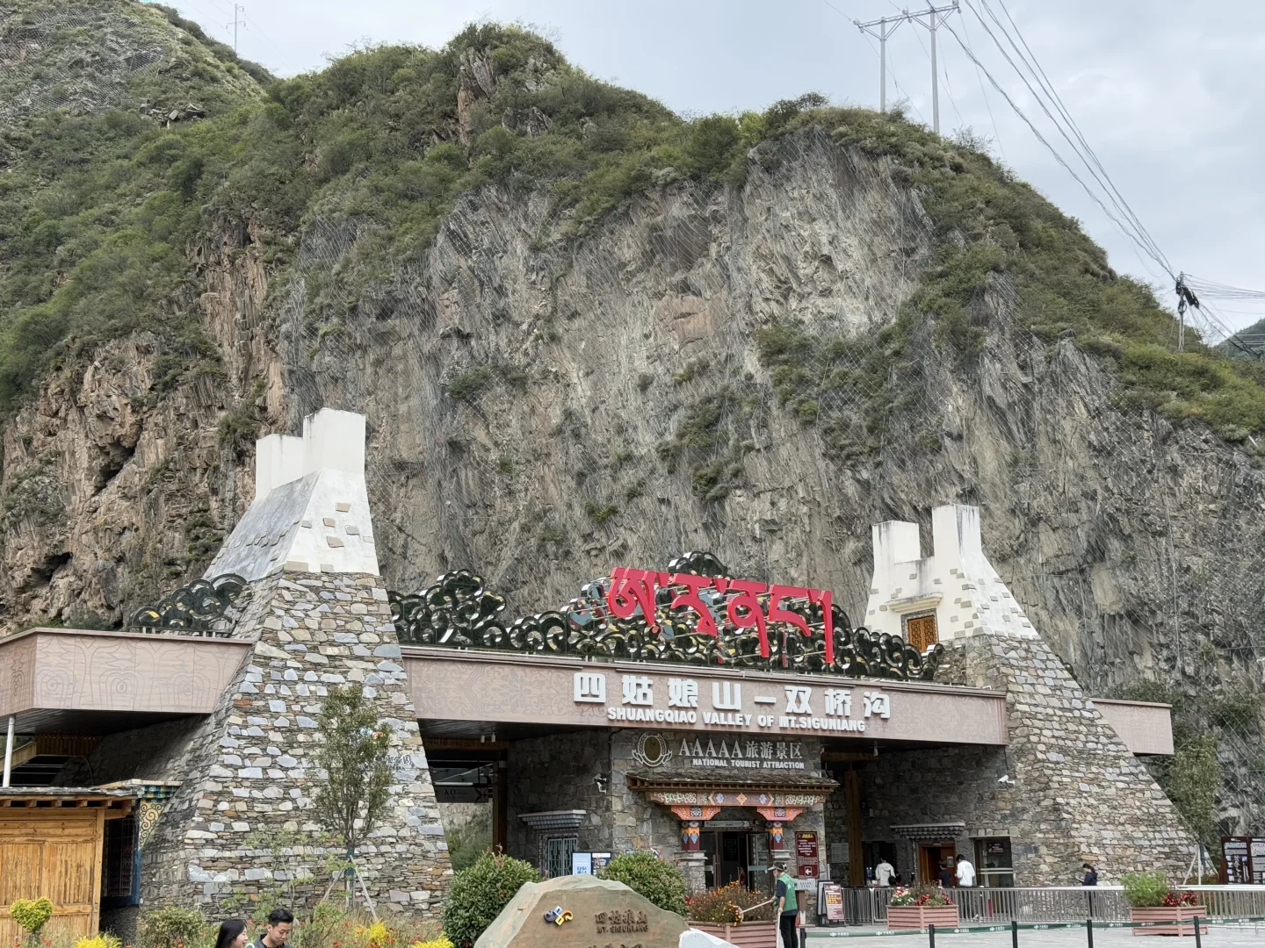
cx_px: 632
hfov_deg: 39.7
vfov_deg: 30.3
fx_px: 1754
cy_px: 474
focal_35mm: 48
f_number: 1.78
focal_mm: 6.76
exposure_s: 1/1543
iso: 64
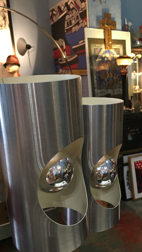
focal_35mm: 35
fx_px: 234
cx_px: 85
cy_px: 134
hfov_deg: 33.6
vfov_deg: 56.6
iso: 200
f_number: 2.2
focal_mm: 4.15
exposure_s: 1/33
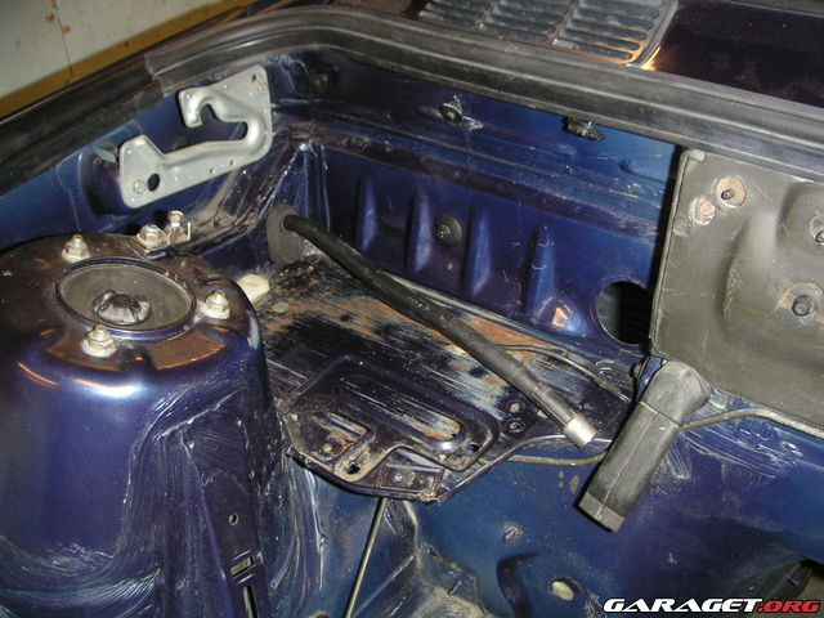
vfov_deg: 37.7
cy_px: 309
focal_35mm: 38
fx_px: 905
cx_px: 412
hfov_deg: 49.0
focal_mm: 6
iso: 160
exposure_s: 1/45
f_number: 2.8
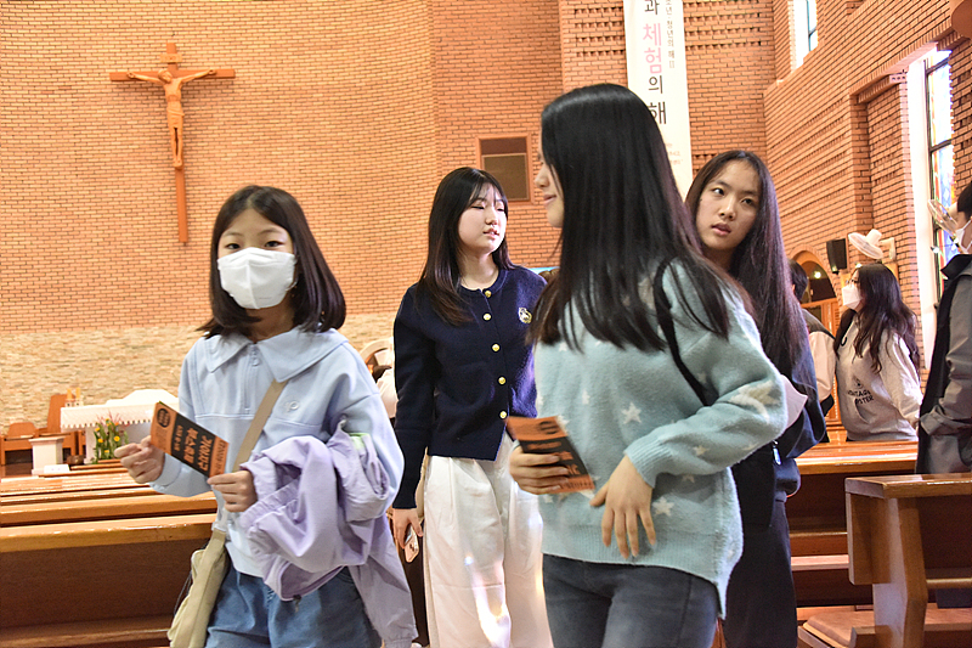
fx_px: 1188
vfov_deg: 30.5
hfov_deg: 44.5
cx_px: 486
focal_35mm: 44
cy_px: 324
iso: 7200
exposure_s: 1/125
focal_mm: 44
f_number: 5.6
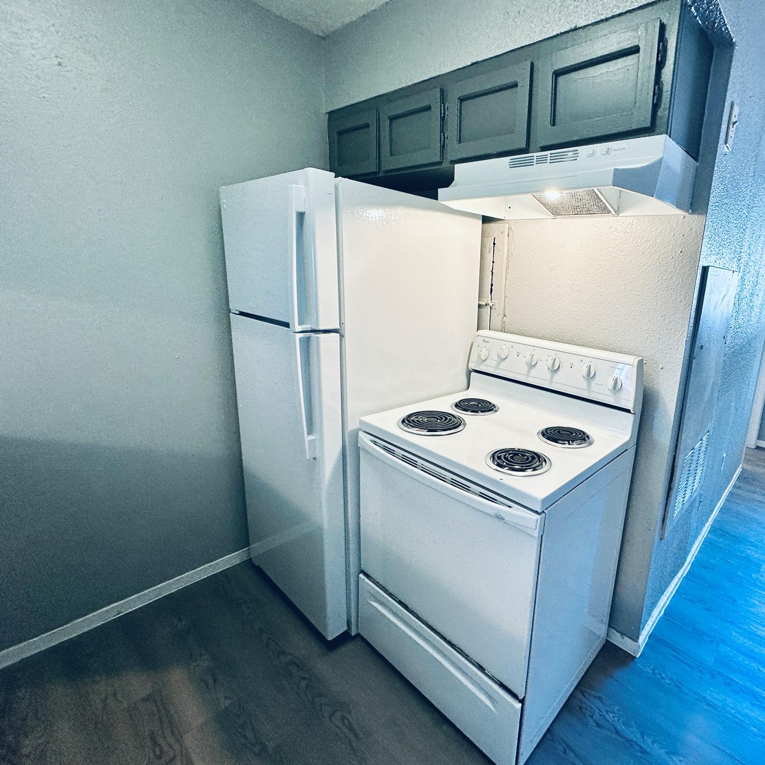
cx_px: 507
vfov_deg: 83.9
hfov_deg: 81.3
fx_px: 425
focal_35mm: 17
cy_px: 371
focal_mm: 2.22
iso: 125
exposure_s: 1/120
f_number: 2.2
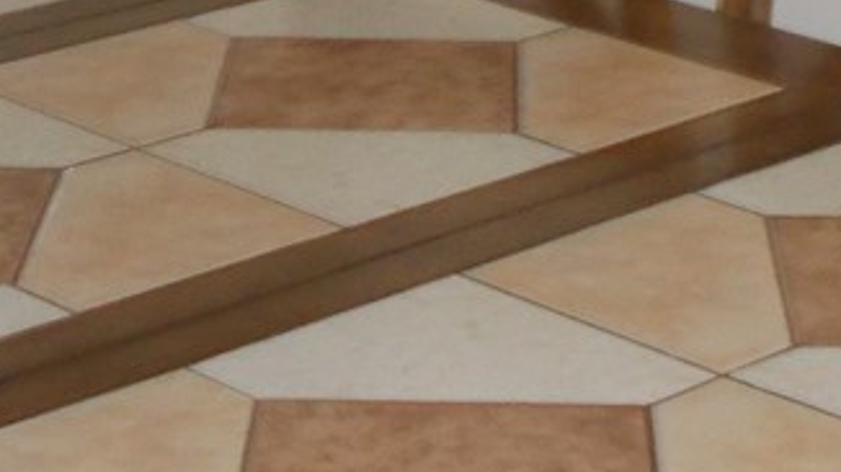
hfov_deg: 15.5
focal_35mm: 139
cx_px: 415
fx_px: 3098
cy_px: -255
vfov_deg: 8.5
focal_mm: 4.6
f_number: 3.2
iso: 200
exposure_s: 1/25
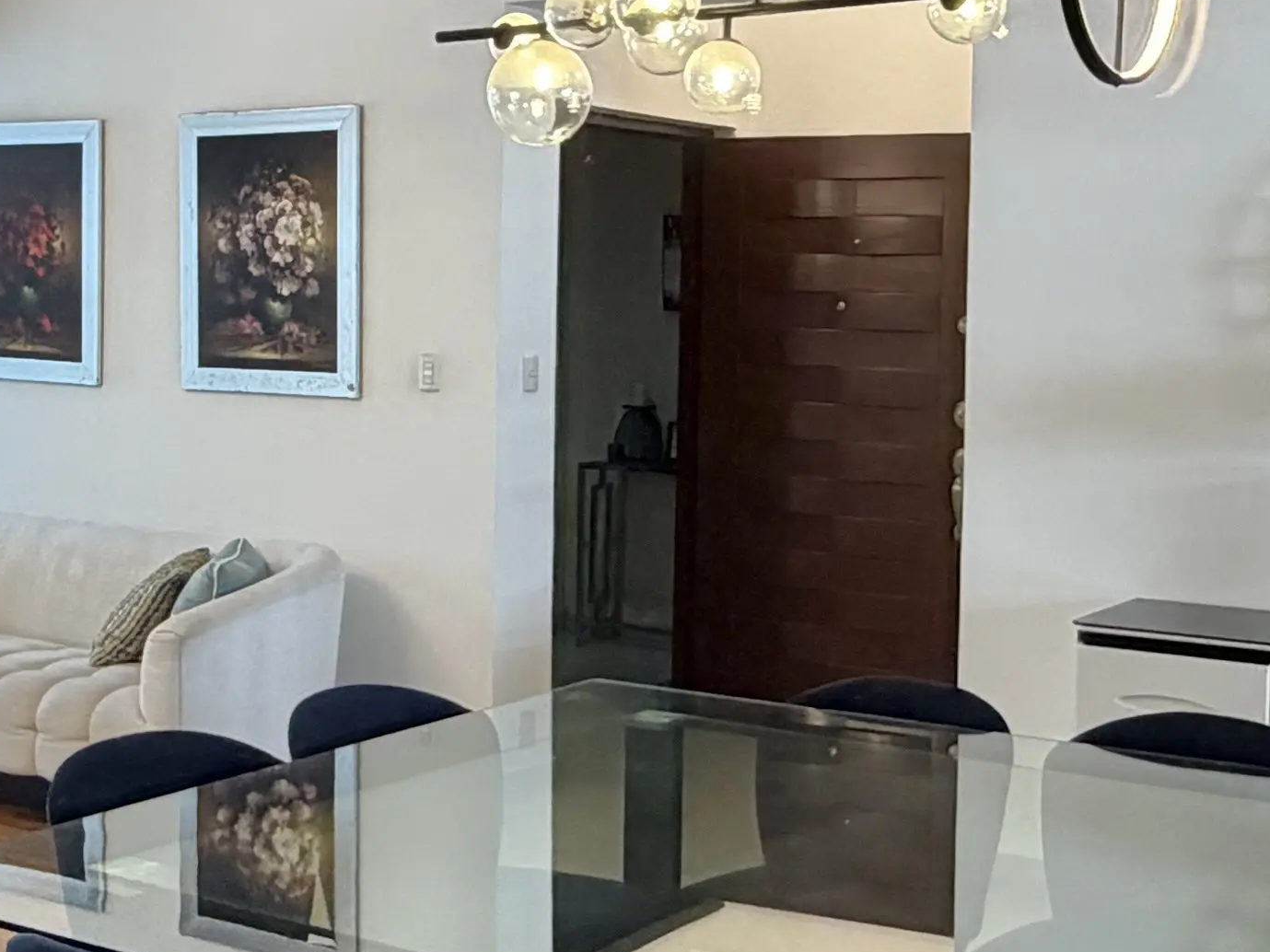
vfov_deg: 25.2
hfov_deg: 33.1
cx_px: 483
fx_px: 2128
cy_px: 419
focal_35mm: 58
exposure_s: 1/120
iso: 250
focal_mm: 2.22
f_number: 2.2
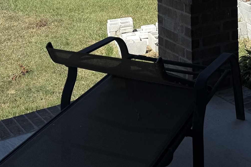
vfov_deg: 16.1
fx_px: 530
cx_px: 124
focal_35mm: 76
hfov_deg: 26.6
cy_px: -101
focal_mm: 6.76
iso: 80
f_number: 1.78
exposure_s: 1/4405
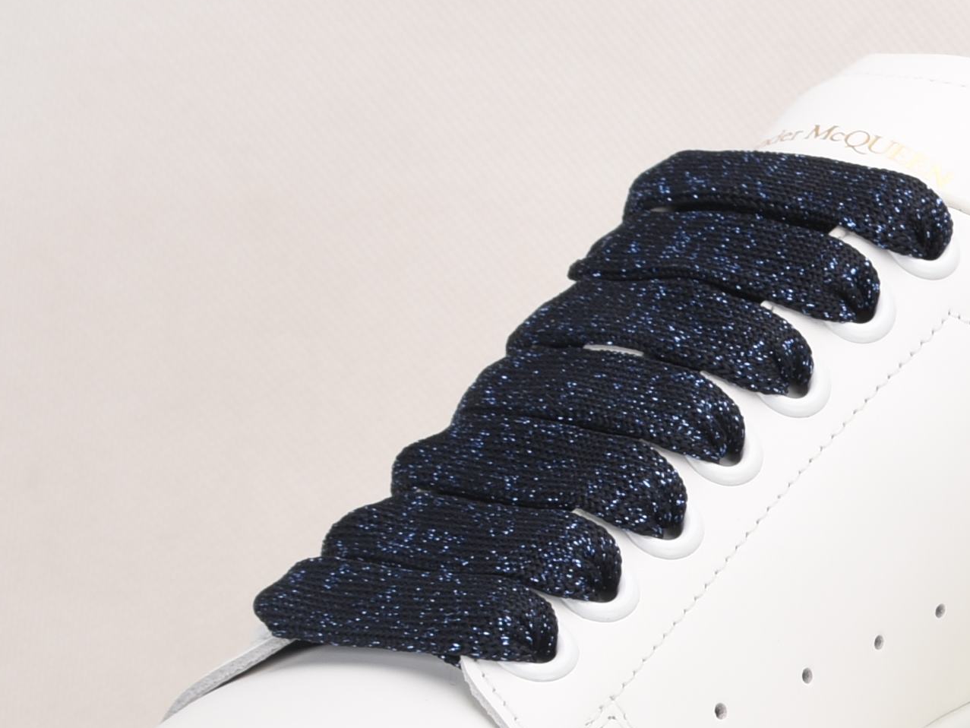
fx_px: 7875
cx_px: 1379
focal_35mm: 281
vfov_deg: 5.3
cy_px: 907
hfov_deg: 7.0
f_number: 9
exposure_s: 1/200
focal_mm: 62
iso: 100
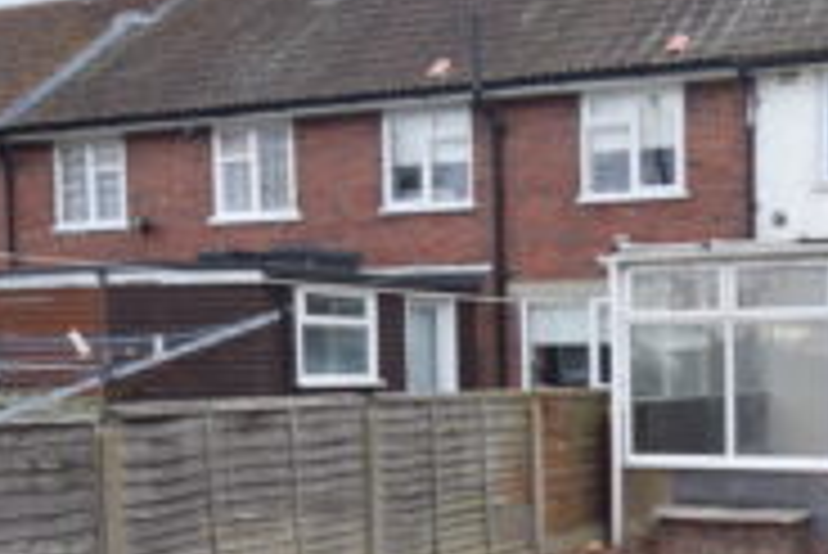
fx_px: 1128
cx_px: 756
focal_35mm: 49
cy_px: 435
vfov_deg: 27.1
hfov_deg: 37.5
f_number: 5.6
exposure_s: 1/125
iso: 110
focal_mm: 10
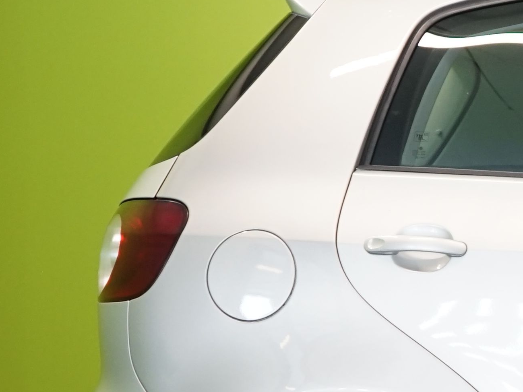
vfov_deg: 9.8
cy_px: 384
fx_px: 2281
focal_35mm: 151
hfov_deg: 11.5
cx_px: 1103
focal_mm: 34
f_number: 4.5
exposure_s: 1/30
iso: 1000
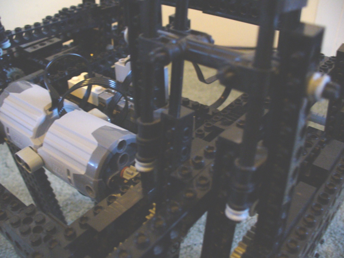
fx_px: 368
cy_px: 129
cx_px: 172
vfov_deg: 38.7
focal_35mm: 37
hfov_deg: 50.1
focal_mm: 6.1
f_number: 2.8
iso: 200
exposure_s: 1/4
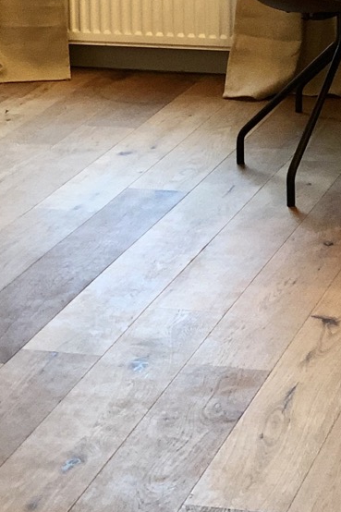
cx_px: 244
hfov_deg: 10.9
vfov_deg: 16.3
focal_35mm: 125
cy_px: 116
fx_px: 1777
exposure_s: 1/20
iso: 160
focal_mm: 6
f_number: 2.4
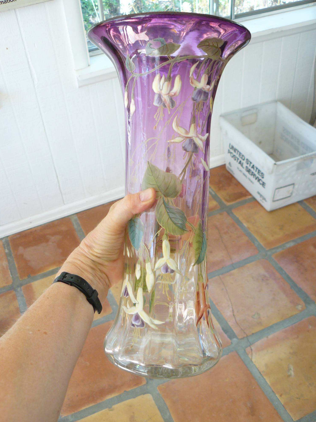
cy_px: 210
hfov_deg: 38.7
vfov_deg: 50.1
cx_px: 160
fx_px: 450
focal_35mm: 37
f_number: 2.8
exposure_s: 1/30
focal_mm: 6
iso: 100
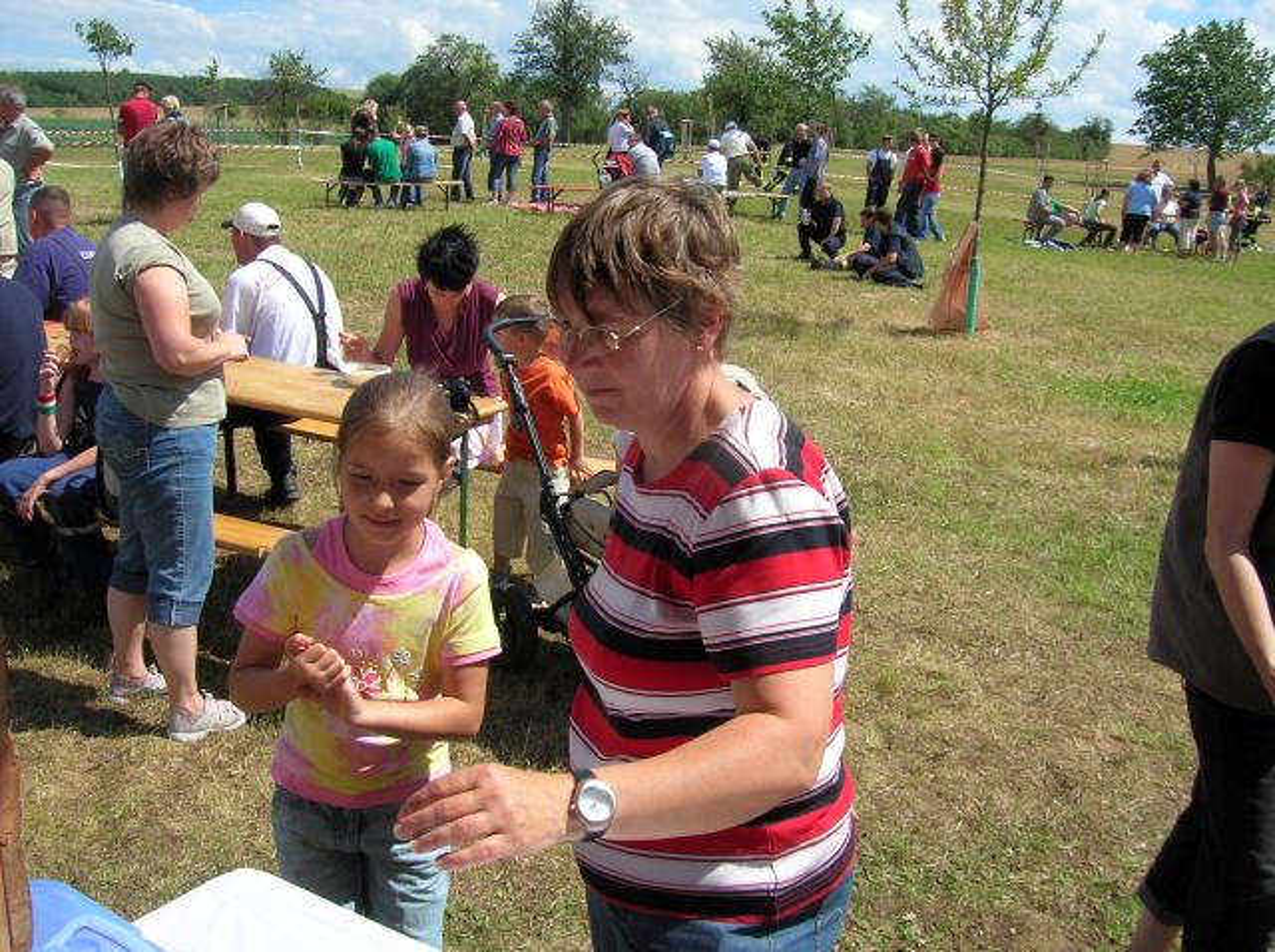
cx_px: 638
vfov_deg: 41.7
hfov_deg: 54.0
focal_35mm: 34
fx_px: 1250
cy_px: 476
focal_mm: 5.7
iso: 50
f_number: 4.9
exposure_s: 1/398
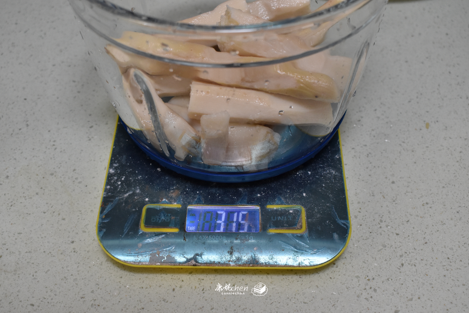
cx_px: 236
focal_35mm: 48
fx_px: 619
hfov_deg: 41.5
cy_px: 155
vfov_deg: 28.4
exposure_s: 1/50
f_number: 6.3
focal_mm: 31
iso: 1400
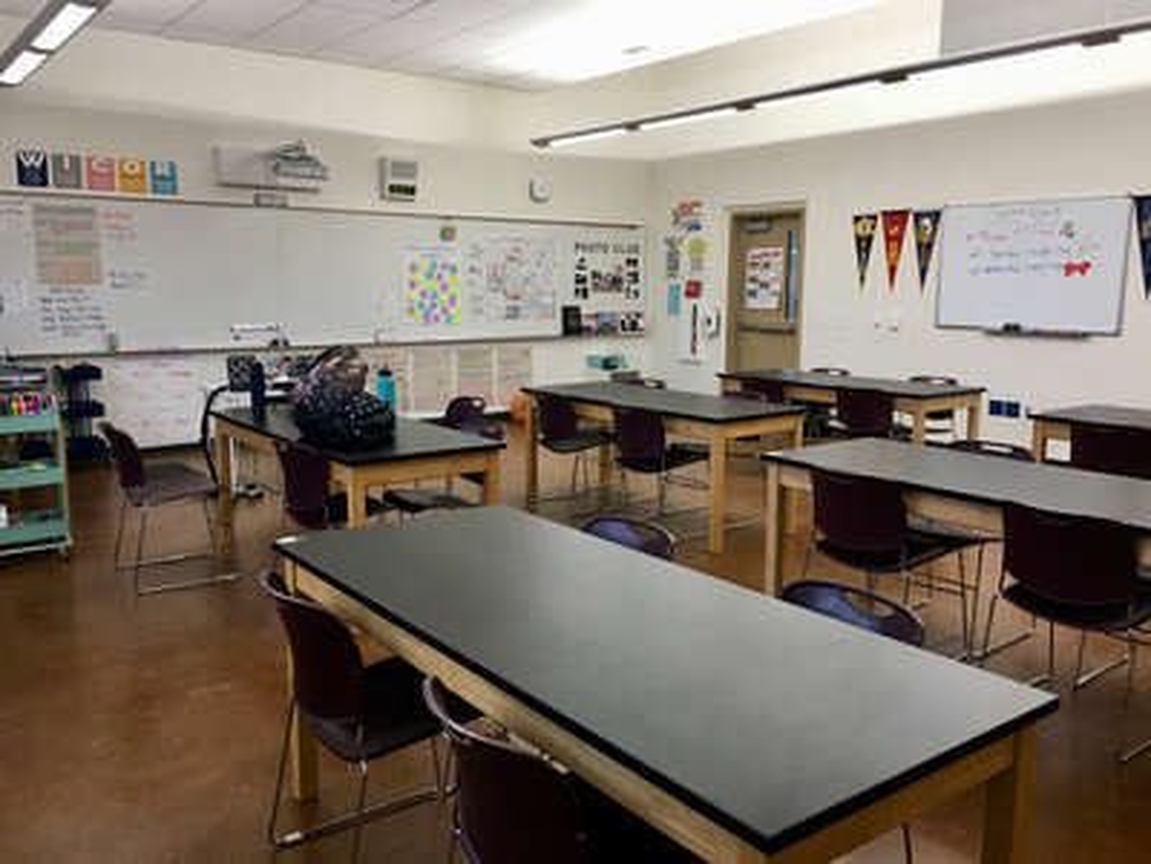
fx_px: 964
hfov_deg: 61.7
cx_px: 576
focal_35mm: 29
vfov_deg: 48.2
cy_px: 432
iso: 40
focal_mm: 4.15
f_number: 2.2
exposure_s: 1/30
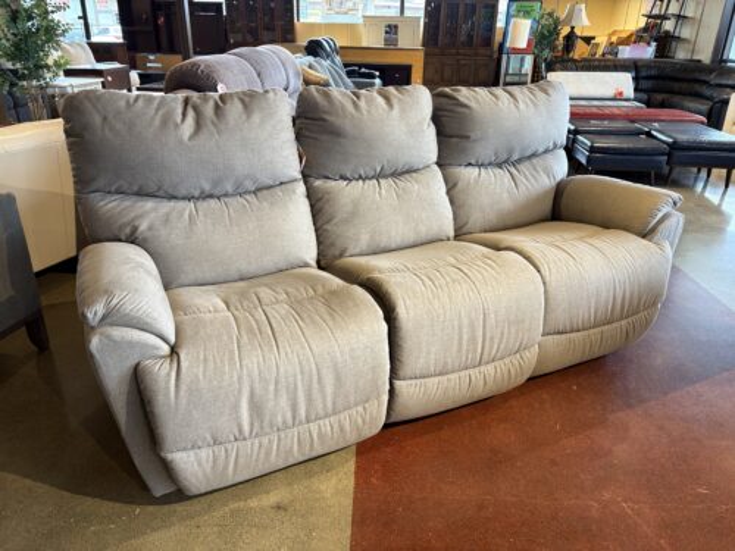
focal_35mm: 26
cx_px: 368
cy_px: 276
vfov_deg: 53.1
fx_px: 552
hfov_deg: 67.3
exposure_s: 1/60
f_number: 1.6
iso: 100
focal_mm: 5.96
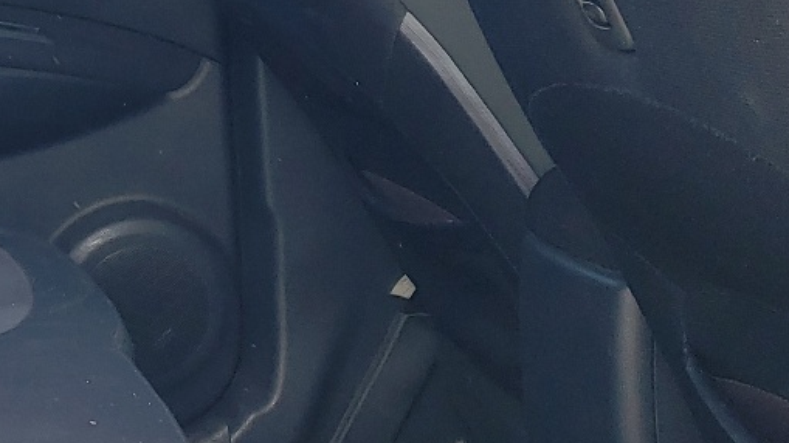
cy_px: 143
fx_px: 1861
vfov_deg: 13.6
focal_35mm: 89
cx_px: -88
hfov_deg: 22.5
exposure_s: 1/227
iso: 50
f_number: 1.5
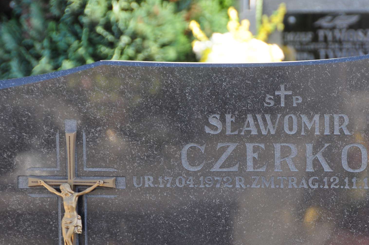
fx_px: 2280
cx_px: 241
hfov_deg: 9.2
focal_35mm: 223
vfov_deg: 6.2
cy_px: 159
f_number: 7.1
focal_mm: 105
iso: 200
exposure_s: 1/80
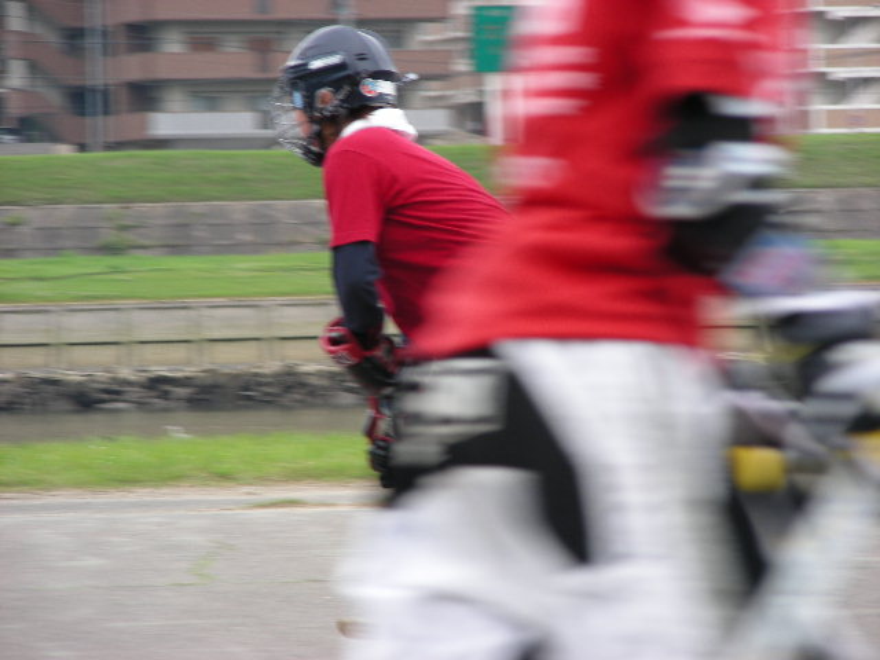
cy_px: 330
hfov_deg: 8.6
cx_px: 440
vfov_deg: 6.5
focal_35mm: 230
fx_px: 5847
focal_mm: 38.3
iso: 50
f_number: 3.5
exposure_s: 1/105
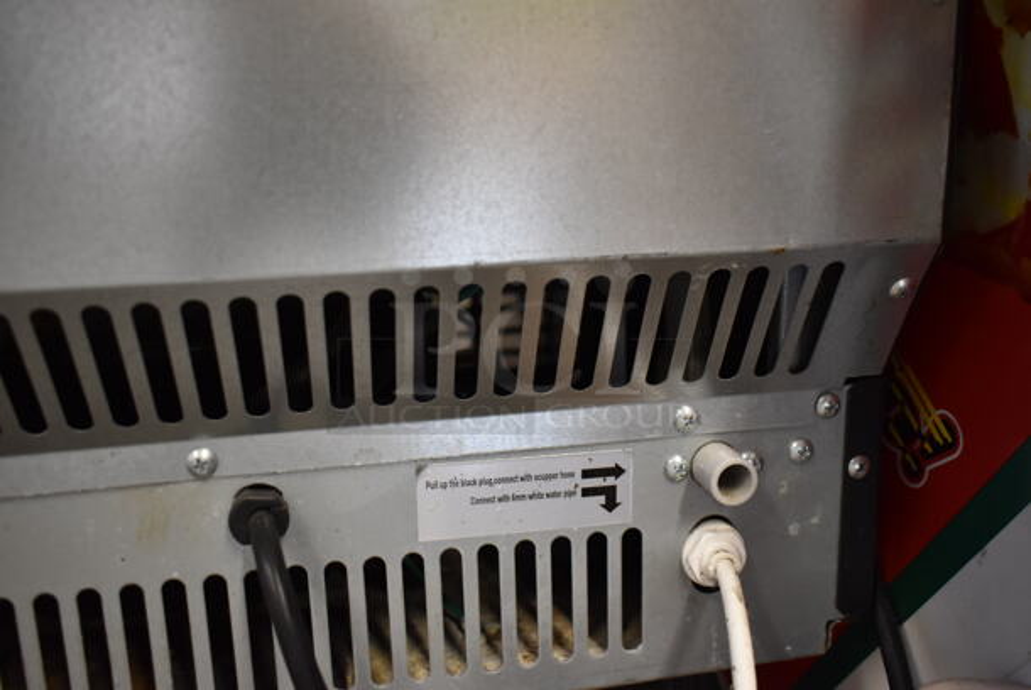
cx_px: 516
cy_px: 345
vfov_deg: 40.1
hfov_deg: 57.2
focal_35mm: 33
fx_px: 946
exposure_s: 1/30
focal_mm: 22
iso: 800
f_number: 3.8
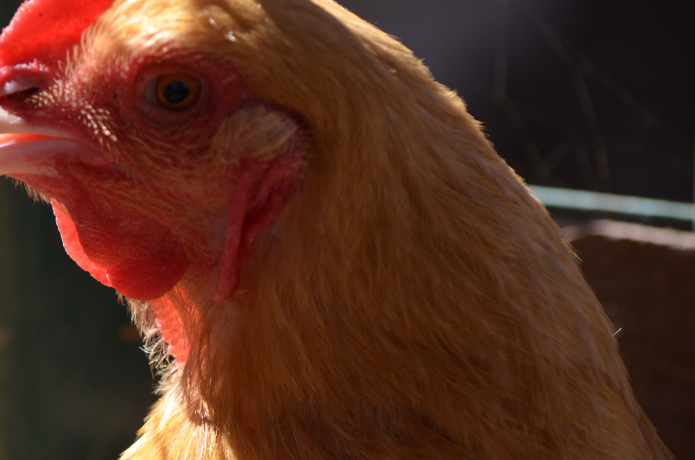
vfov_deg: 3.4
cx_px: 232
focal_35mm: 402
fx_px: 7741
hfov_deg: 5.1
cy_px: 269
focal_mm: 165
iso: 400
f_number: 5
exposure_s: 1/1000
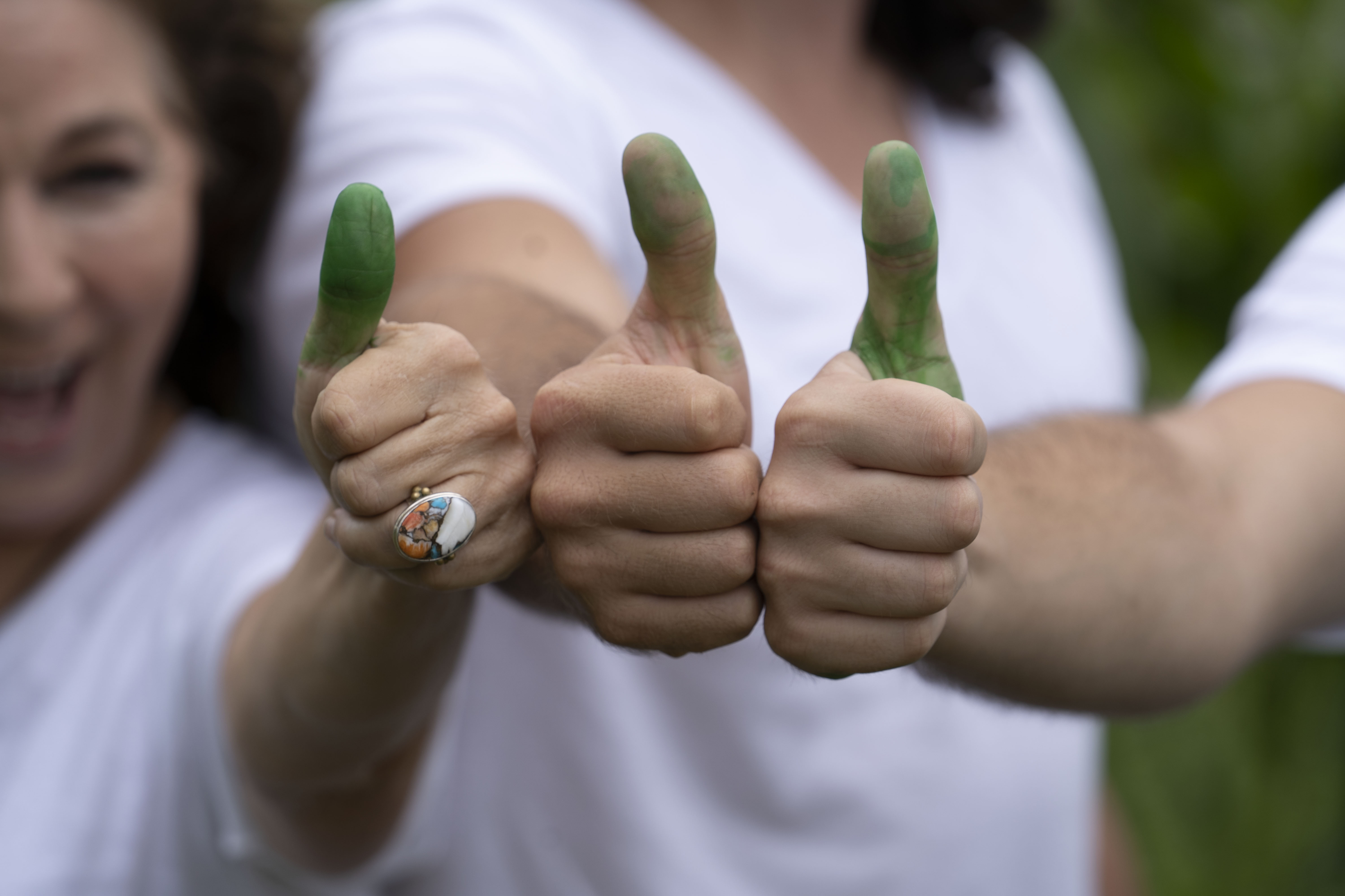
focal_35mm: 200
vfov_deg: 6.9
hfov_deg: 10.3
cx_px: 672
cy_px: 448
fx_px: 7472
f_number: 5
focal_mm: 200
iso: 100
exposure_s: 1/320
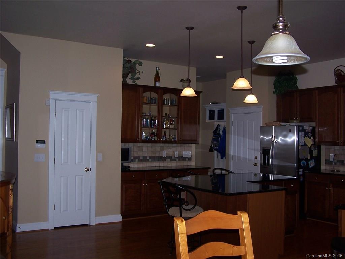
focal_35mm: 38
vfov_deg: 37.7
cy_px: 130
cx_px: 172
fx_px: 379
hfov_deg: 49.0
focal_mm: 6.3
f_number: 2.8
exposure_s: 1/60
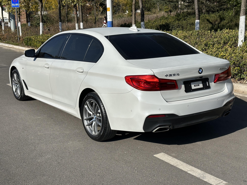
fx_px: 343
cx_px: 124
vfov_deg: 30.3
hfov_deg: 39.7
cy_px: 92
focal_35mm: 48
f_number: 1.78
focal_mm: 6.86
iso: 64
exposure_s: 1/8197
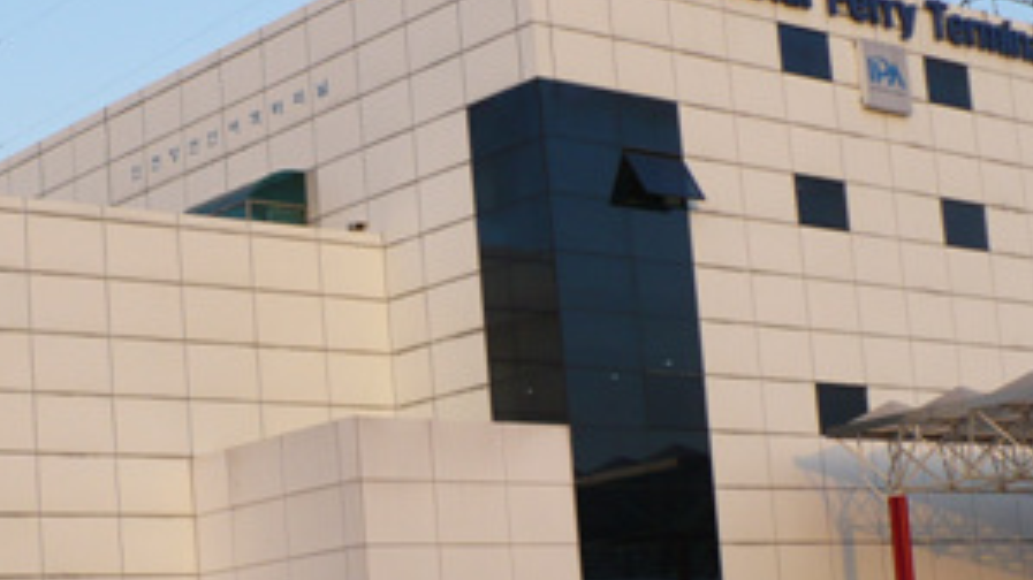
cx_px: 364
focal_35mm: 80
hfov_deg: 26.4
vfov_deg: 15.0
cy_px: 435
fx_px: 2191
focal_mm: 7
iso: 100
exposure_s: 1/400
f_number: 2.9
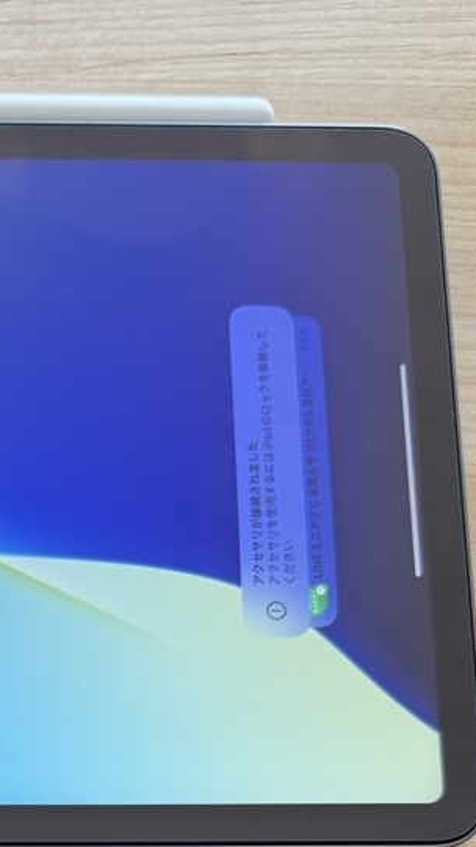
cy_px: 927
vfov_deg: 31.9
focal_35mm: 58
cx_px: -99
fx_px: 1302
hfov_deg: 19.5
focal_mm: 6.76
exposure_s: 1/121
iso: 160
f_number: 1.78
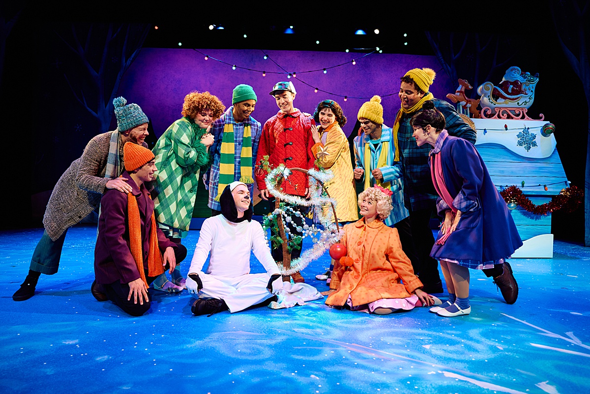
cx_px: 295
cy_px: 197
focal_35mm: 26
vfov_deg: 50.4
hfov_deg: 70.4
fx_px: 418
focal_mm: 25.5
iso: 1000
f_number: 2.8
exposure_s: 1/400
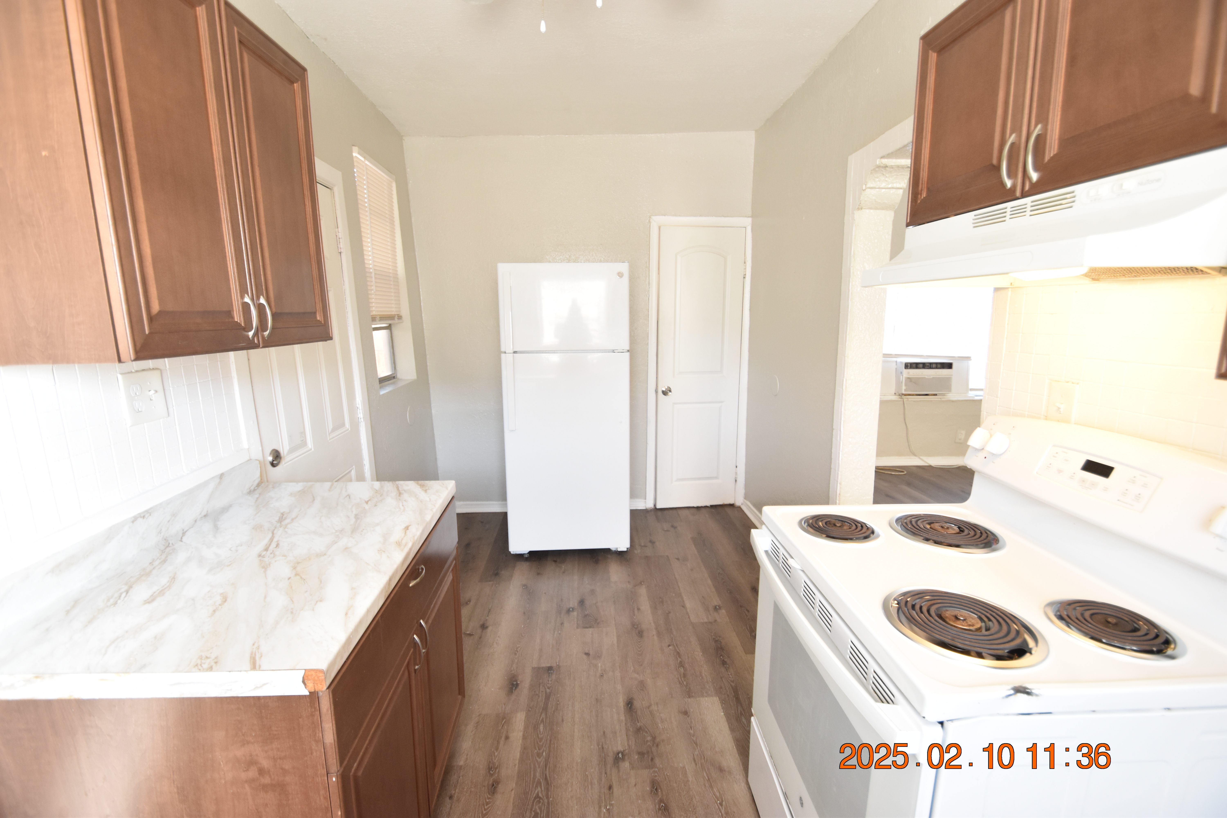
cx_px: 614
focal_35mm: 15
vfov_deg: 77.3
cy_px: 409
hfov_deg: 100.4
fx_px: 511
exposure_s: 1/60
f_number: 3.5
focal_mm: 10
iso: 900
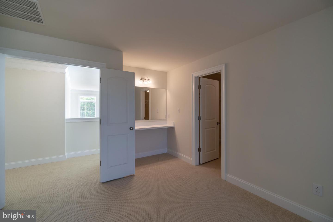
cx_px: 166
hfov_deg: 100.4
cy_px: 111
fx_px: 139
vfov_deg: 77.3
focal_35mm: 15
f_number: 5.6
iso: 200
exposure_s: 1/25
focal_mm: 10
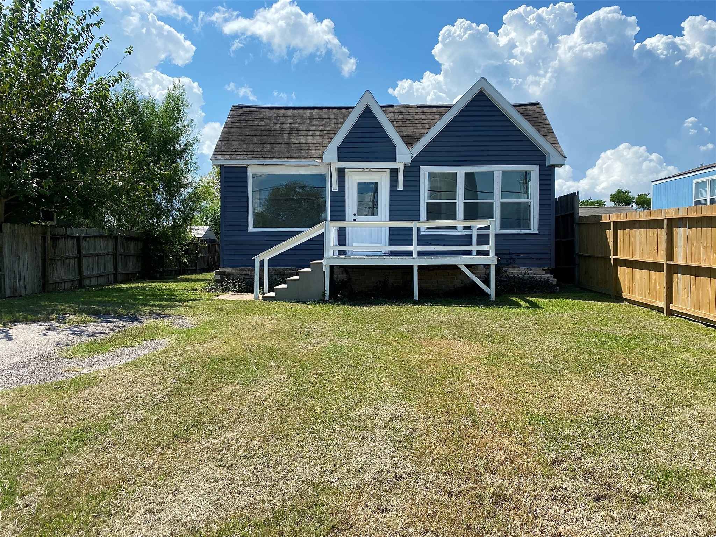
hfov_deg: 67.3
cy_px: 268
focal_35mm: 26
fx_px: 538
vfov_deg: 53.1
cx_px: 358
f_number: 1.8
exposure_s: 1/3125
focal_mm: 4.25
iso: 32
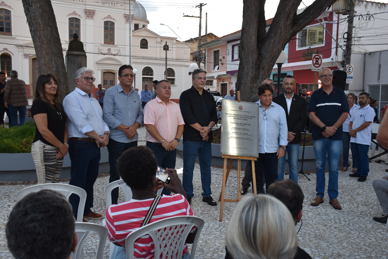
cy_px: 130
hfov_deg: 55.1
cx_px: 194
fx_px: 372
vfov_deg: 38.4
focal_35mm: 34
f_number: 4
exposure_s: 1/60
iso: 400
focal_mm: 23
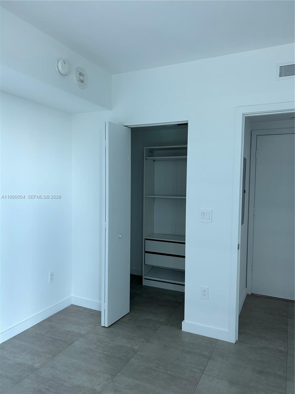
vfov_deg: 67.3
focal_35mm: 26
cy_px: 197
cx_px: 148
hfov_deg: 53.1
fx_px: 295
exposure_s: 1/121
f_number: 1.5
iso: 50
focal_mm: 5.7
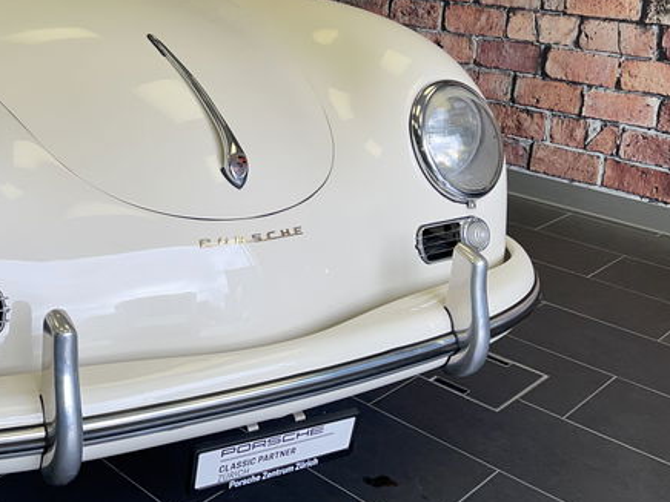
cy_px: 69
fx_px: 852
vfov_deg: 31.6
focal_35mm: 44
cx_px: 141
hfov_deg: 41.3
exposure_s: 1/535
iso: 32
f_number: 1.6
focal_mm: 5.1
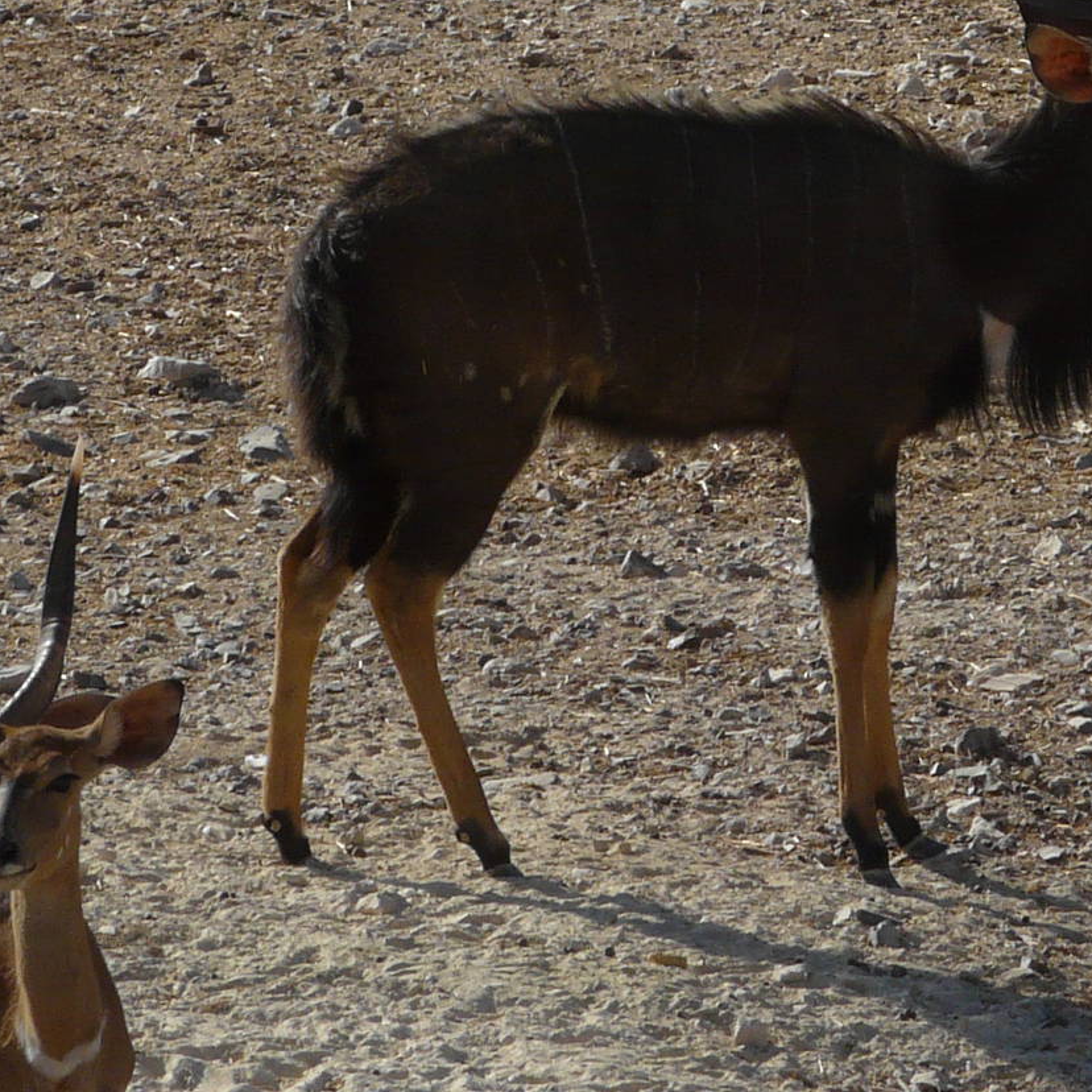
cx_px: 716
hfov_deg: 2.8
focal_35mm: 637
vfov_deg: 2.8
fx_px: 22735
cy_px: 343
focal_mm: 38.4
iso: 100
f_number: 6.3
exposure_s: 1/500
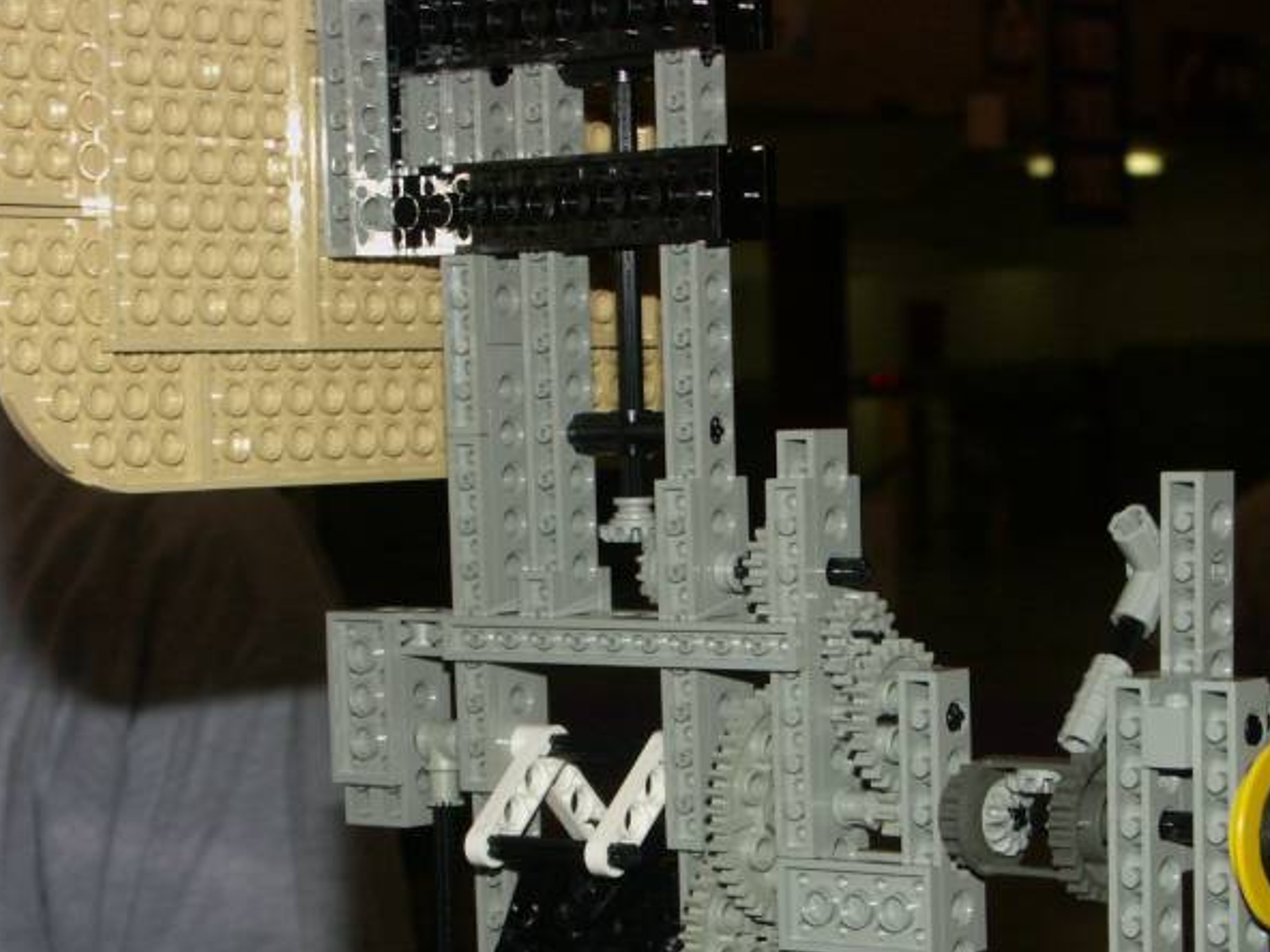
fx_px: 3999
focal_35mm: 109
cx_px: 710
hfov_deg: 18.0
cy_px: 821
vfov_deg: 13.5
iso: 200
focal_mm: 16.18
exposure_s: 1/60
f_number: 5.6
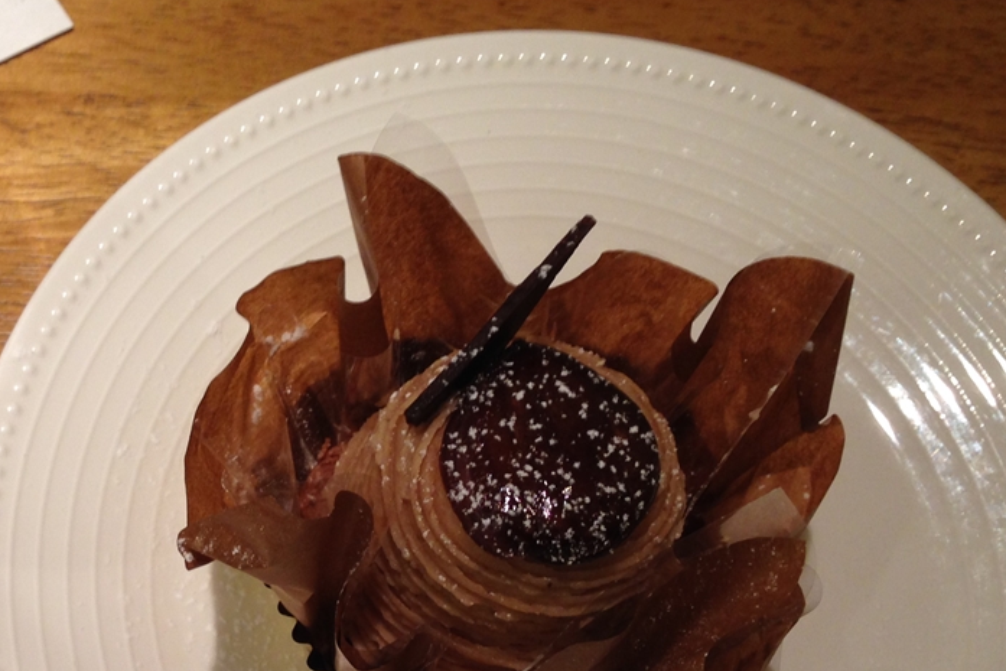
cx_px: 193
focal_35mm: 63
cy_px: 463
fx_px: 1761
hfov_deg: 31.0
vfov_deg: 21.5
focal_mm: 4.12
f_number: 2.4
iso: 64
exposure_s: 1/20
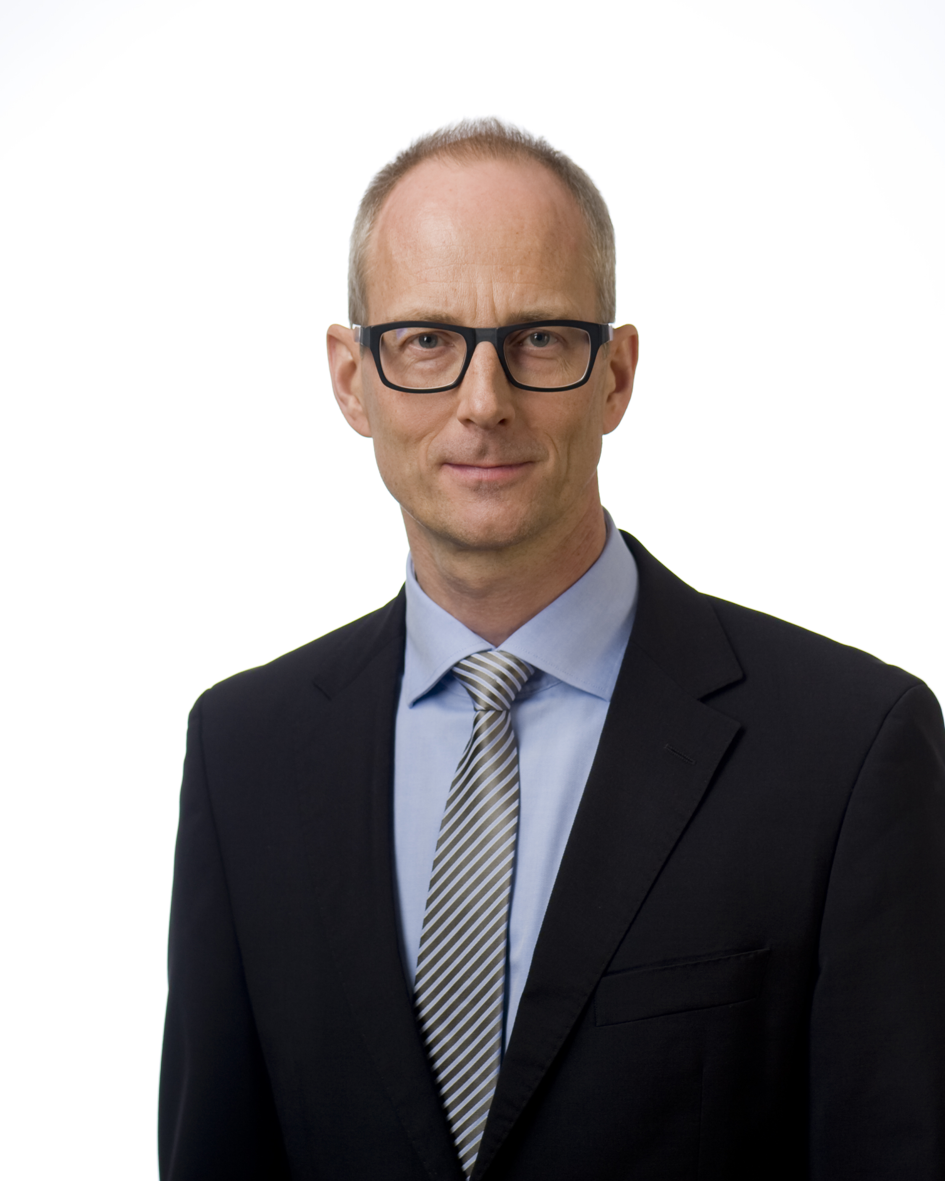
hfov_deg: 10.4
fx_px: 5210
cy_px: 588
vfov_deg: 12.9
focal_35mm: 149
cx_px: 479
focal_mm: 105
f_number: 5
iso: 200
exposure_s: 1/160
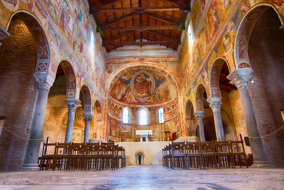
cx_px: 142
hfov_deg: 81.2
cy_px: 95
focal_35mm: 21
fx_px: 166
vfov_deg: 59.5
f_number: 7.1
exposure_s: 1/2
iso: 160
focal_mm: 14
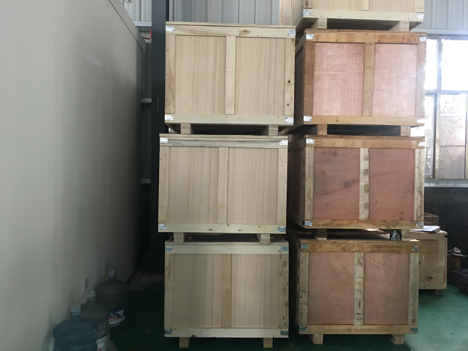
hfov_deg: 61.7
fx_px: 392
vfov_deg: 48.2
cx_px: 234
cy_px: 176
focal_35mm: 29
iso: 100
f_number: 2.2
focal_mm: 4.15
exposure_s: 1/17
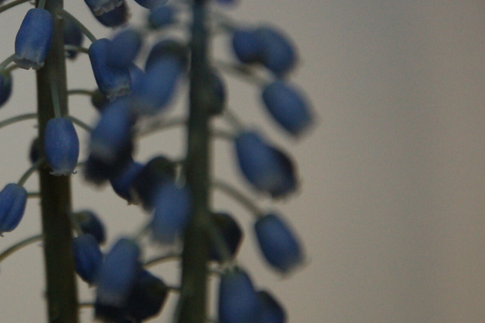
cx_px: 33
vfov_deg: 4.4
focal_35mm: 314
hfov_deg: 6.6
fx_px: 4227
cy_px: 77
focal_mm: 105
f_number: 5.6
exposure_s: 1/40
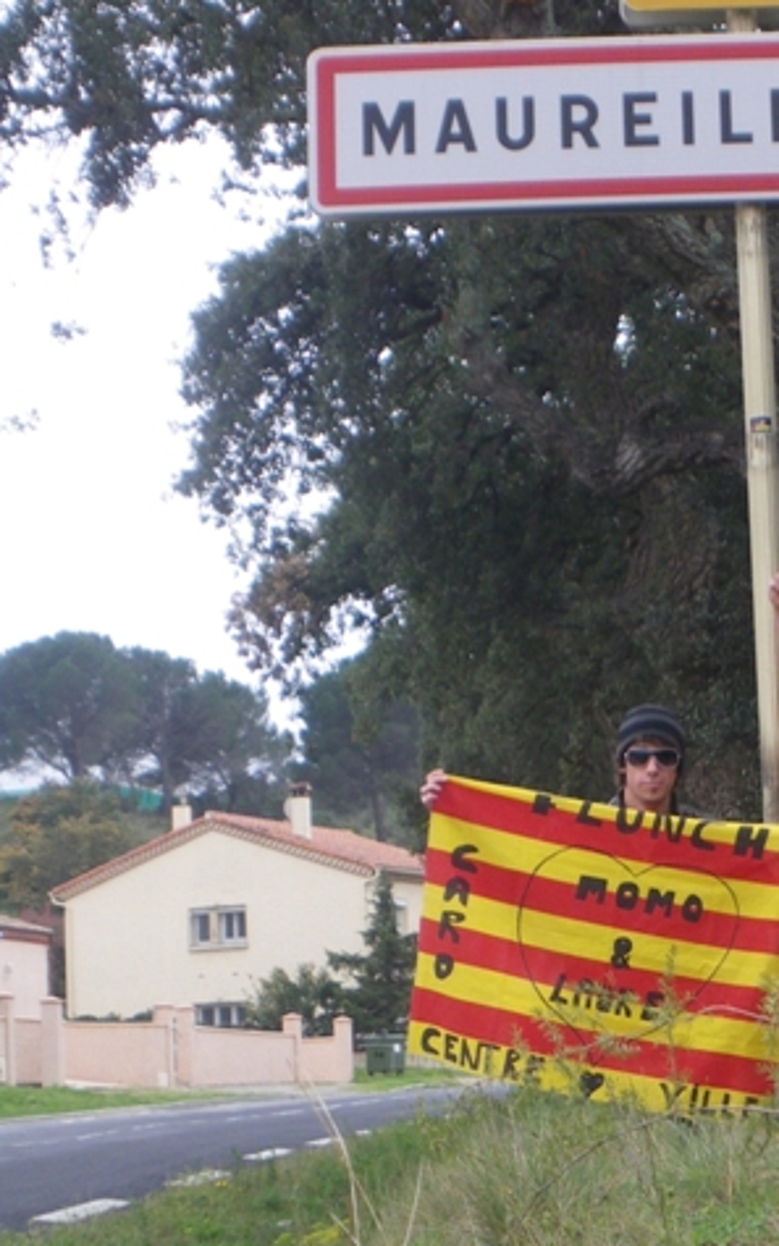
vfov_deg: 34.0
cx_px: 590
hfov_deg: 21.4
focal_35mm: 60
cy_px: 624
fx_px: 2037
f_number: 4
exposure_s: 1/125
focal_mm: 7.5
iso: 64
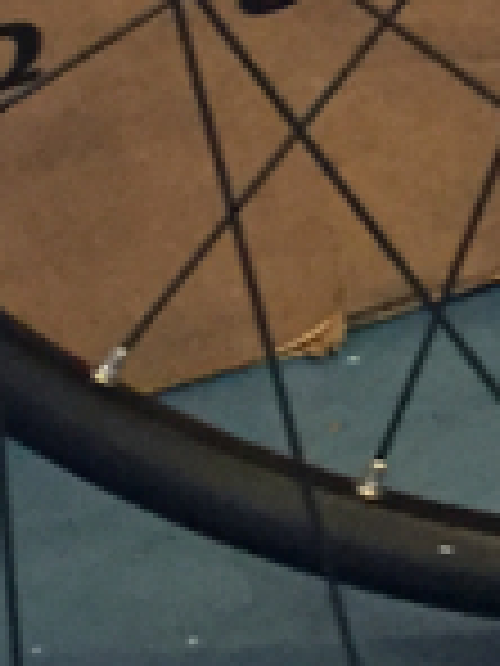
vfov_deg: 9.9
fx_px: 3775
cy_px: -212
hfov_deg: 7.5
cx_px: 541
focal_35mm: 196
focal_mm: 4.15
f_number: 2.2
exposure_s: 1/15
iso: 250
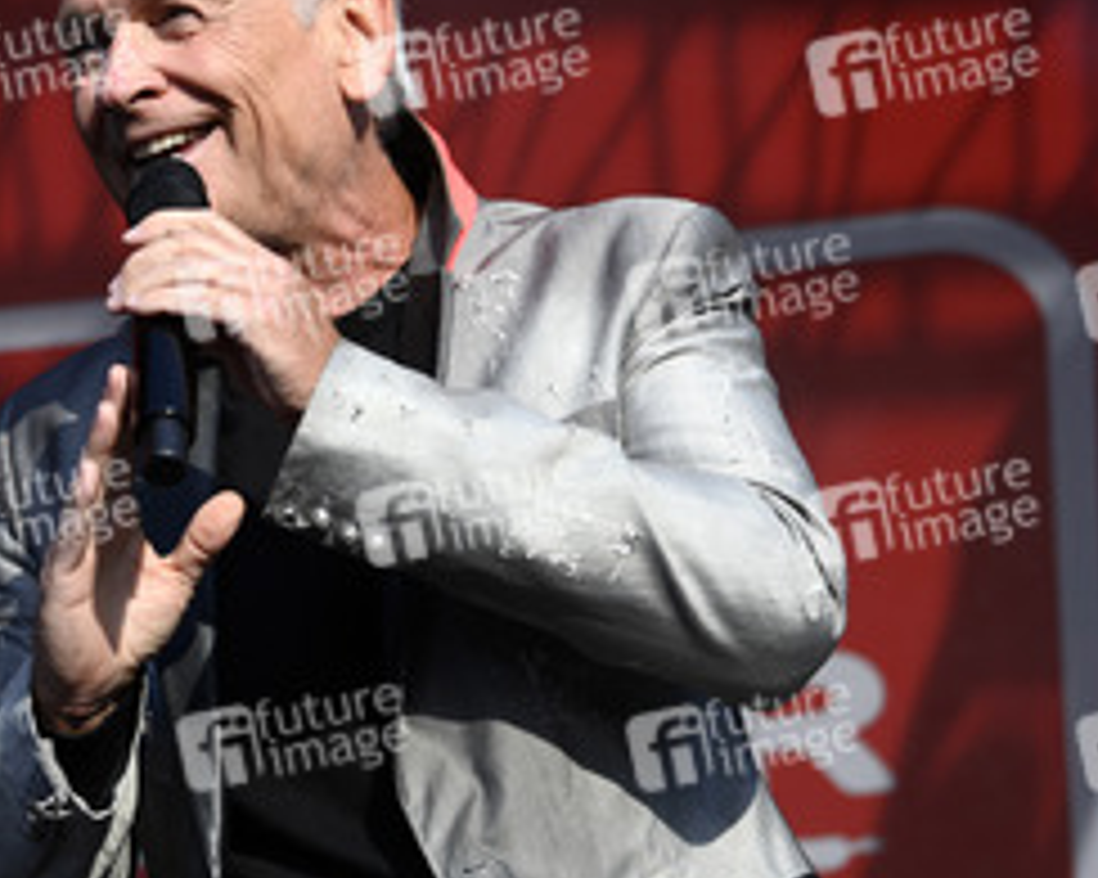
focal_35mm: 156
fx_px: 5067
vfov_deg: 9.9
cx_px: 353
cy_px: 401
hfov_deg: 12.3
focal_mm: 90
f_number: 5.6
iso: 400
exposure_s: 1/200
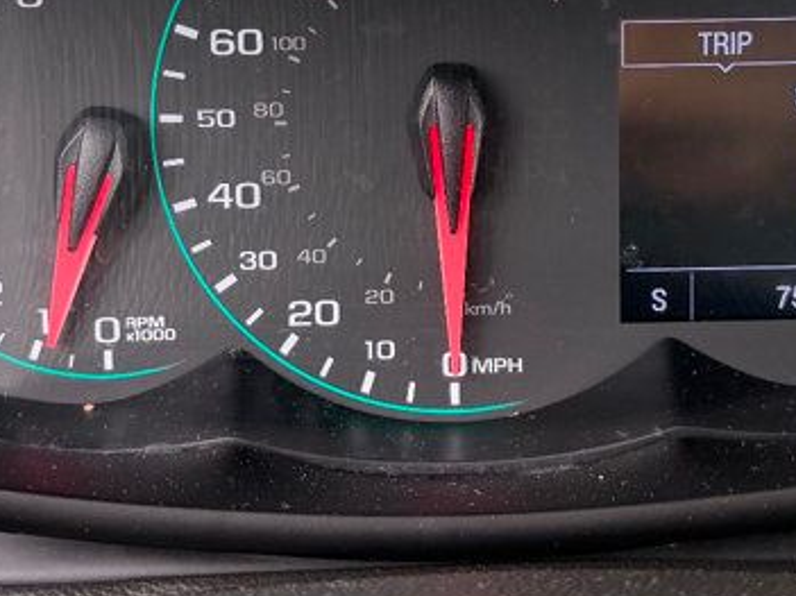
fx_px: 1609
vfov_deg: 20.8
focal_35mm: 70
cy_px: 156
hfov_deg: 27.8
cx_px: 456
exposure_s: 1/230
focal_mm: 6.76
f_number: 1.78
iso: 200
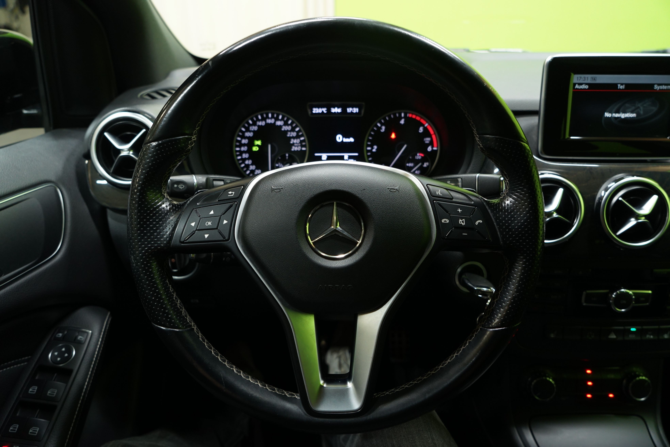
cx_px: 335
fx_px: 447
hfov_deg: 73.7
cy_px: 224
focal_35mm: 24
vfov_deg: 53.1
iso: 800
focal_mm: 24
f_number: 4.5
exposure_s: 1/20
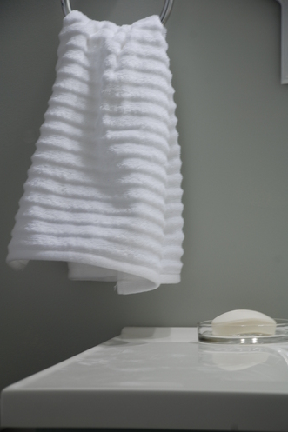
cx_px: 143
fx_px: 1453
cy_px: 216
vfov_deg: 16.9
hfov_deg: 11.3
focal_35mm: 121
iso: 100
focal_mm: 80
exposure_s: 1/5
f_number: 5.6
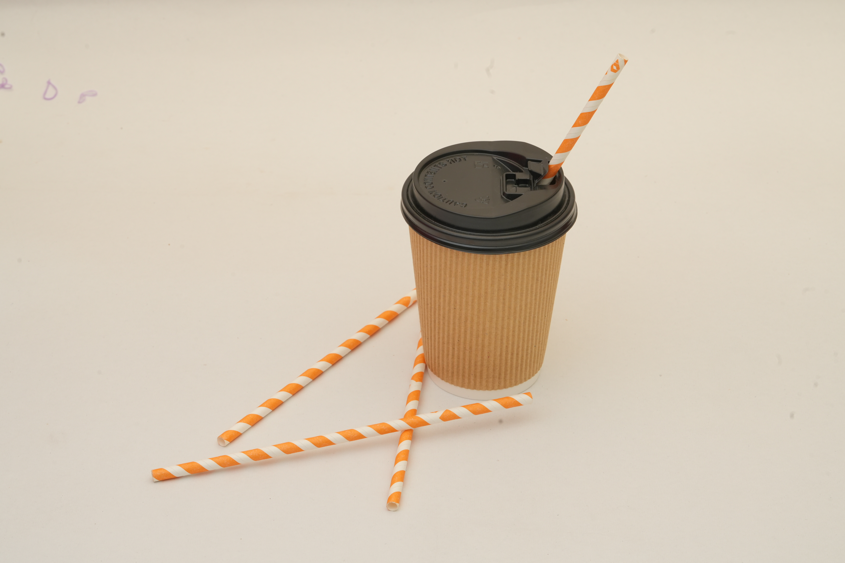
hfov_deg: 22.6
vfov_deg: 15.2
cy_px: 282
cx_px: 422
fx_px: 2112
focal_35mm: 90
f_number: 14
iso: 500
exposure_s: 1/30
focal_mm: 90
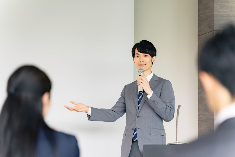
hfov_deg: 19.5
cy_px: 78
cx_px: 118
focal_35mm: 105
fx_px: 685
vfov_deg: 13.0
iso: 200
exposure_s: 1/160
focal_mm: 105
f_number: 2.8
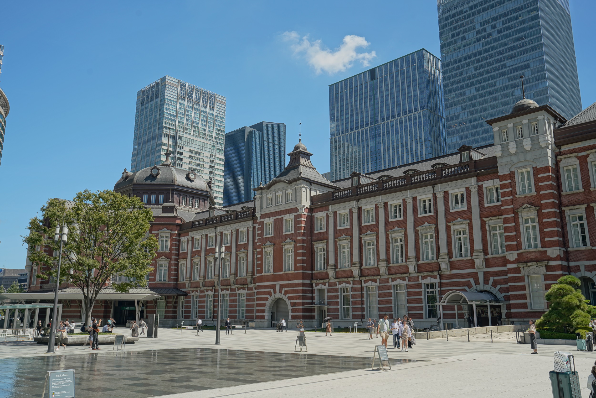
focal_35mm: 32
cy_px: 199
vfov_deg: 41.1
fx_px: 530
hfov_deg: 58.7
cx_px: 298
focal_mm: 32
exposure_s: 1/100
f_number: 8
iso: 100
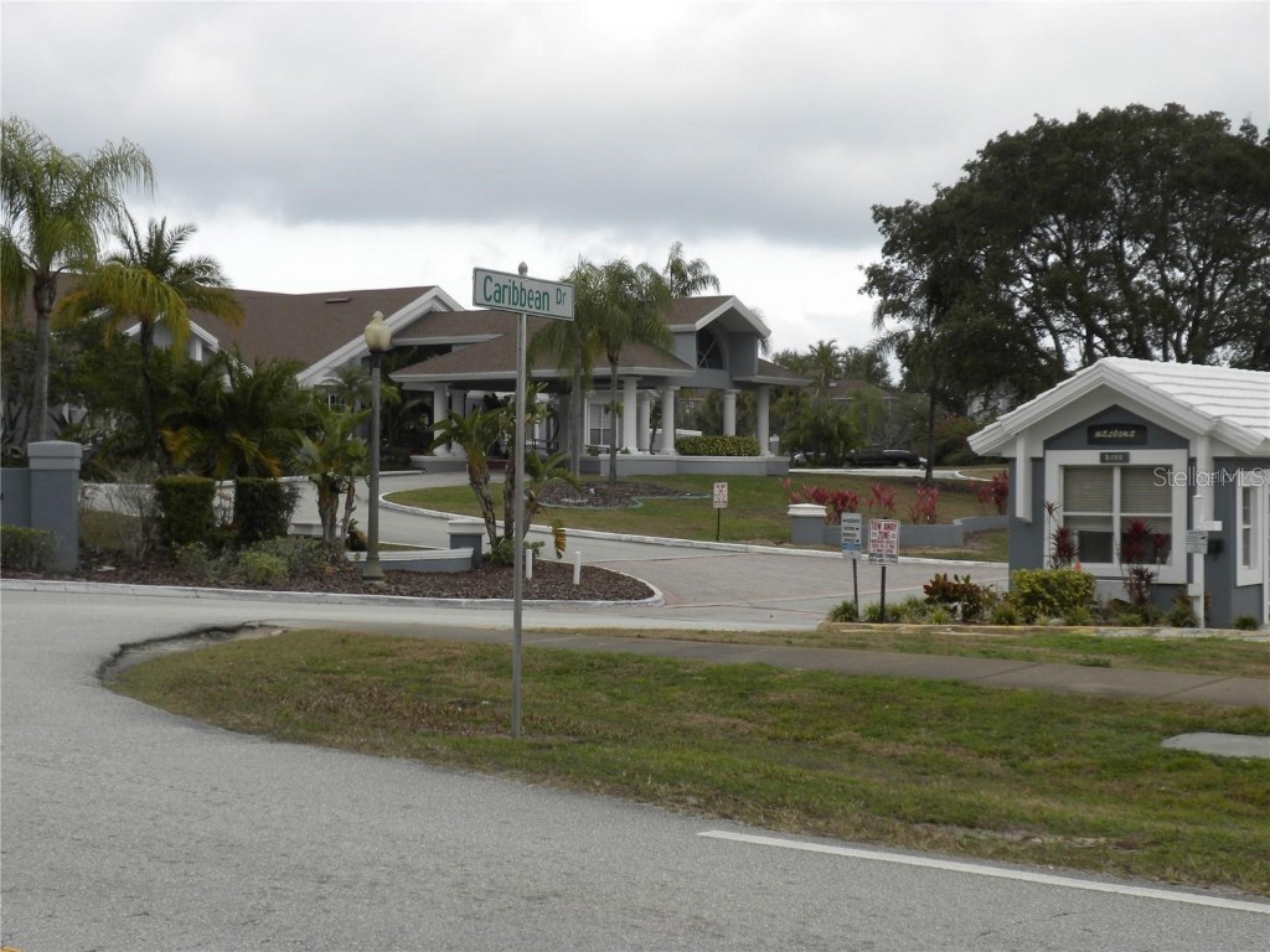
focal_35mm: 60
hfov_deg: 32.2
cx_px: 635
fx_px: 2201
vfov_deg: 24.4
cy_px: 476
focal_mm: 10.7
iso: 64
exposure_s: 1/260
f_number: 4.7
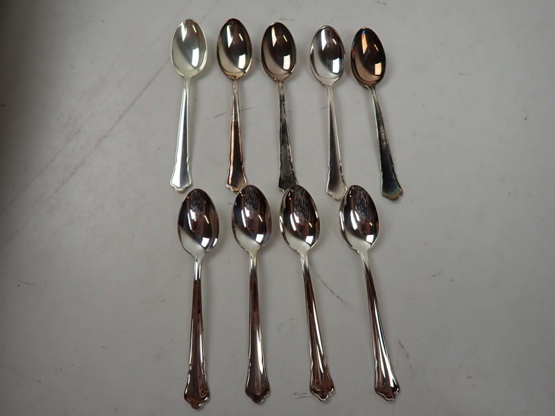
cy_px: 208
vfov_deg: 68.7
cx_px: 278
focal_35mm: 19
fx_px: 305
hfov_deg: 84.7
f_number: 2
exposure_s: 1/160
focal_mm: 3.33
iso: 100
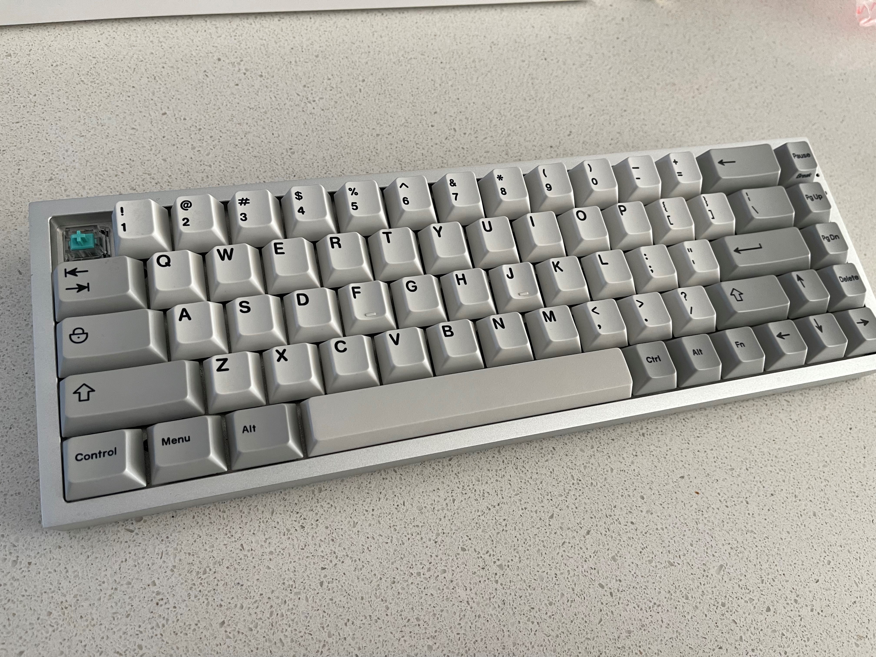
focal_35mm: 26
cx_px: 438
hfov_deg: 67.3
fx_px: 658
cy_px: 328
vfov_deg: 53.1
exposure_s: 1/95
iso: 125
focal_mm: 5.1
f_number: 1.6
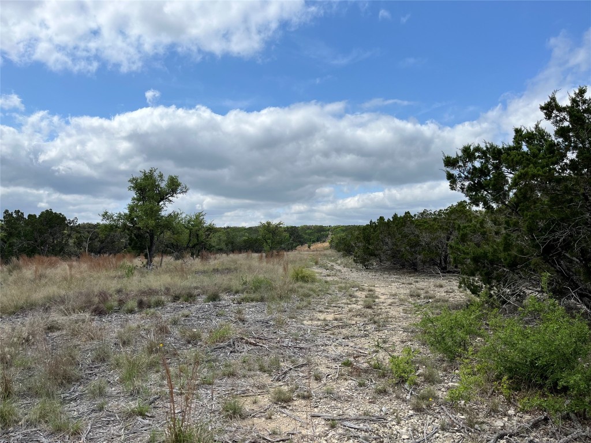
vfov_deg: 53.1
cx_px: 296
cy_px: 222
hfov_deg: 67.3
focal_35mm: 26
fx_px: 444
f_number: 1.6
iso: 50
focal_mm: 5.1
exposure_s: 1/5319
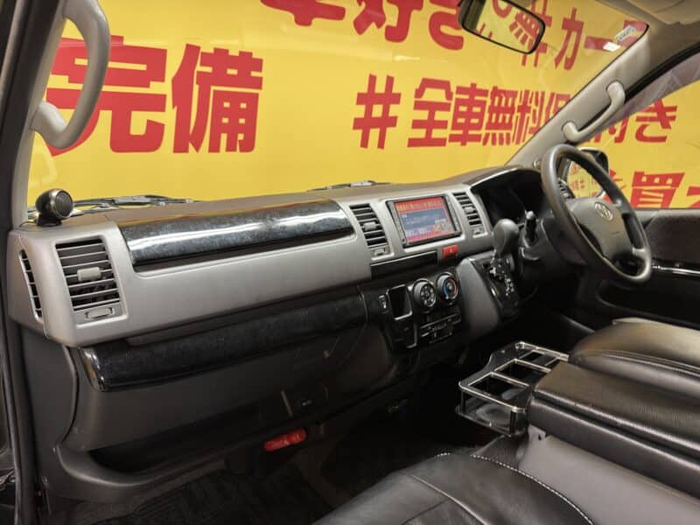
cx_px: 350
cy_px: 262
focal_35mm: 24
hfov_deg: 71.6
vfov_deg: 56.8
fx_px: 485
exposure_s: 1/50
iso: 125
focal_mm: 6.76
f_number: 1.78
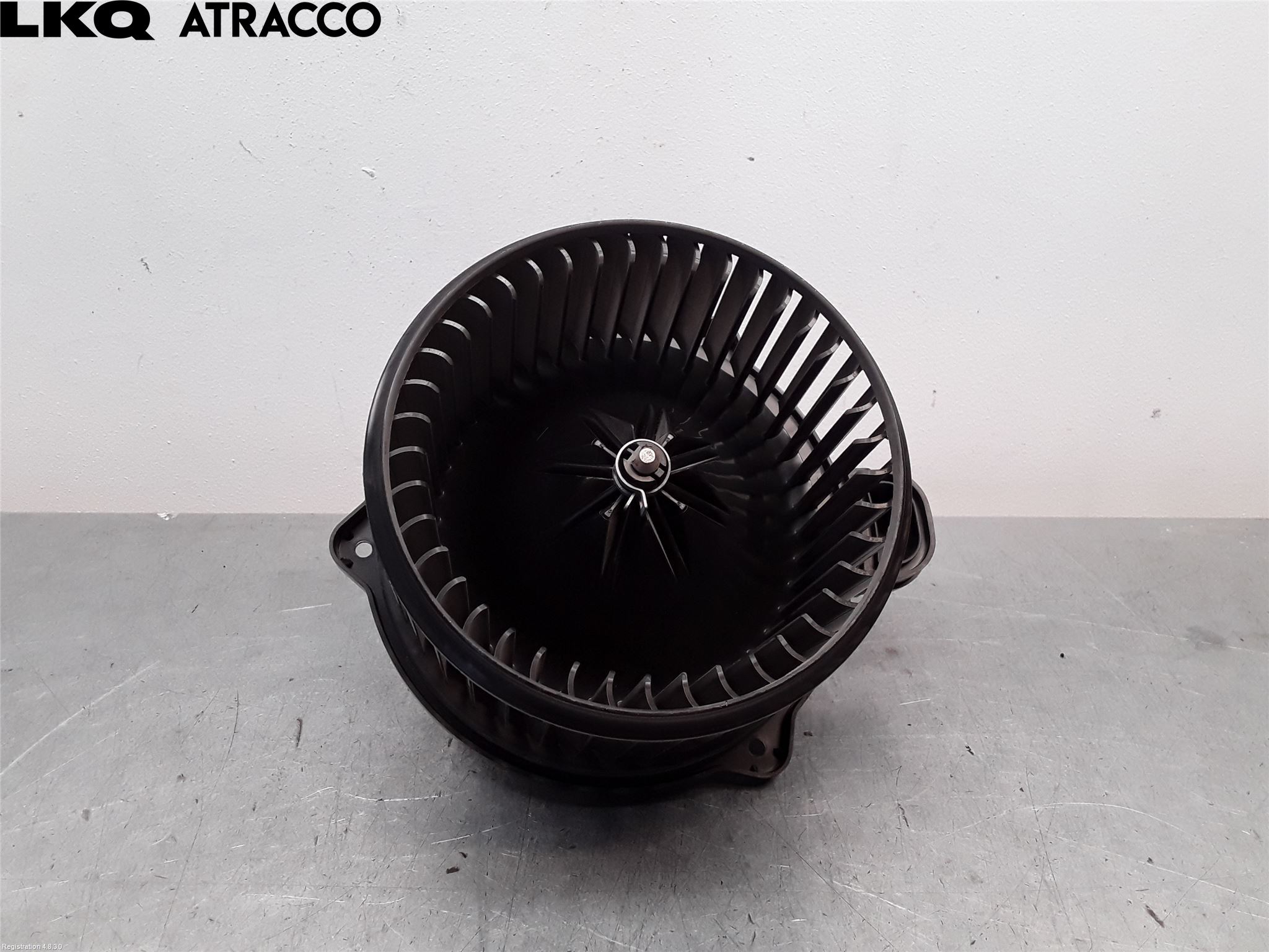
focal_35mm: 28
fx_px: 1026
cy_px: 476
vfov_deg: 49.7
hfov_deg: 63.4
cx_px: 634
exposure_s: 1/121
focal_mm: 2.91
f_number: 1.9
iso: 100
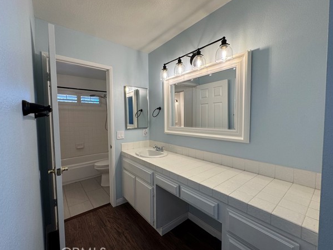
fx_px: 144
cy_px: 127
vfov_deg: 81.8
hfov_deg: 98.0
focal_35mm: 15
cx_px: 155
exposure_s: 1/120
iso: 80
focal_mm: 2.22
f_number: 2.2
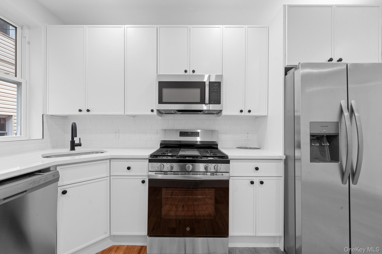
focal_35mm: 14
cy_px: 127
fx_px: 149
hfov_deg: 104.3
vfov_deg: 81.2
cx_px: 191
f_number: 10
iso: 640
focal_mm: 14
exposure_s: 1/4
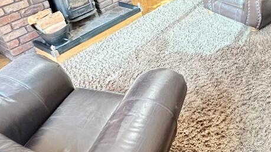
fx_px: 244
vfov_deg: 34.0
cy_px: 41
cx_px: 189
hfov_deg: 56.3
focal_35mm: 34
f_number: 2.2
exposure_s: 1/60
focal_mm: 2.22
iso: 400
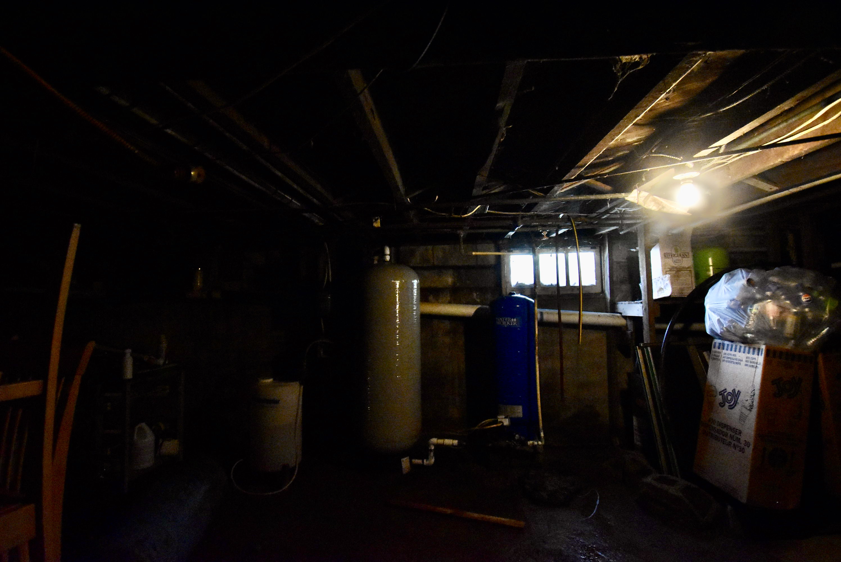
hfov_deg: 92.4
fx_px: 403
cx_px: 420
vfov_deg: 69.8
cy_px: 281
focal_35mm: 17
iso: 5000
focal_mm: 11.5
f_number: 4.8
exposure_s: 1/125
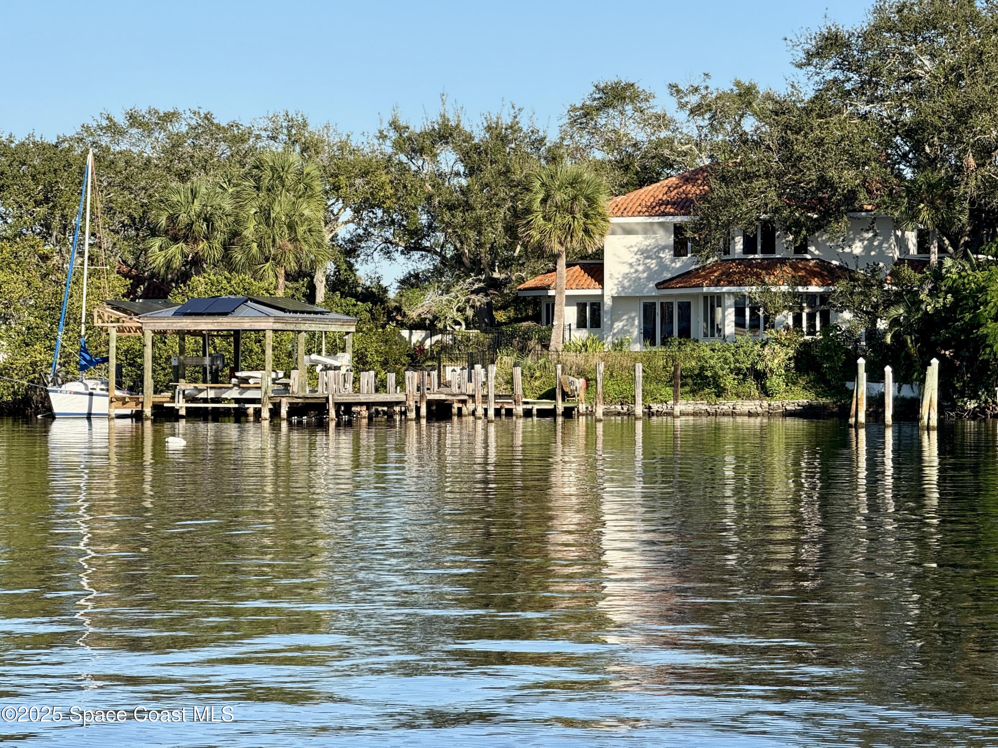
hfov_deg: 16.4
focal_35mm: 120
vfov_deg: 12.3
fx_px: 3459
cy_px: 374
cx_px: 499
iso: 50
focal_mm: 15.66
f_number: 2.8
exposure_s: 1/830
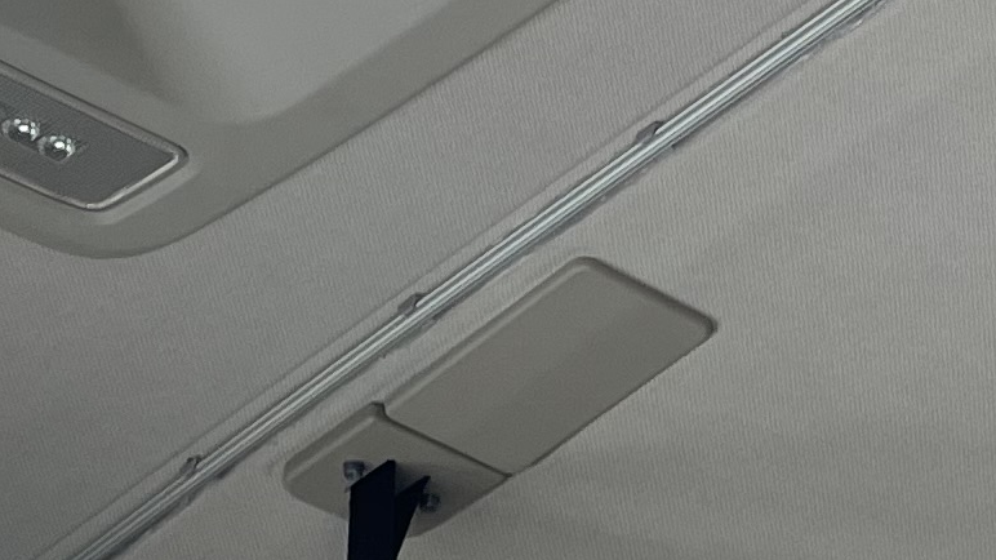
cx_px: 1422
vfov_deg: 8.2
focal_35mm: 148
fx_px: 3908
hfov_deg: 13.8
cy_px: 462
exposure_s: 1/121
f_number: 1.6
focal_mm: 4.2
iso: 64
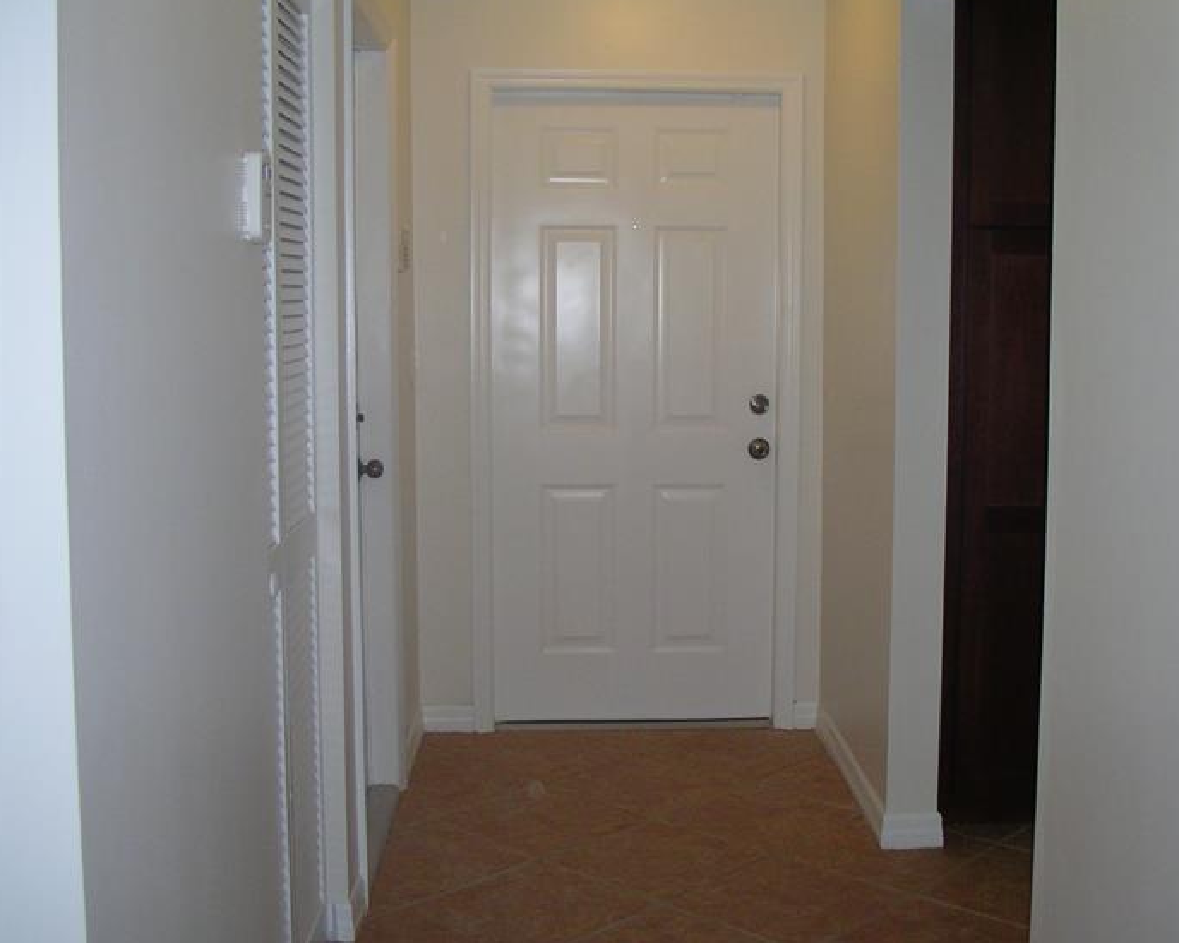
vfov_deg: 35.7
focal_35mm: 42
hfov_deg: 43.7
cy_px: 472
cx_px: 673
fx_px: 1465
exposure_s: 1/60
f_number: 2.8
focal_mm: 5.7
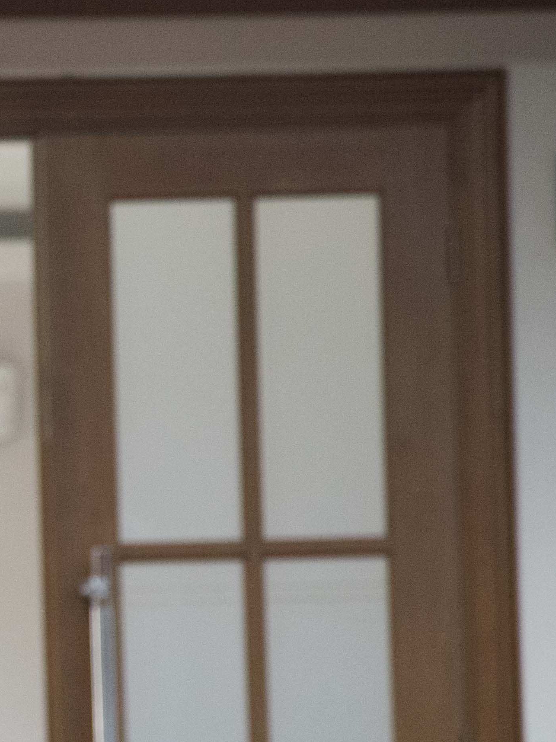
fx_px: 8009
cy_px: 602
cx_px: -468
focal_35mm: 374
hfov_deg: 3.9
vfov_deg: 5.3
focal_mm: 120
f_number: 4
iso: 2500
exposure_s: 1/80
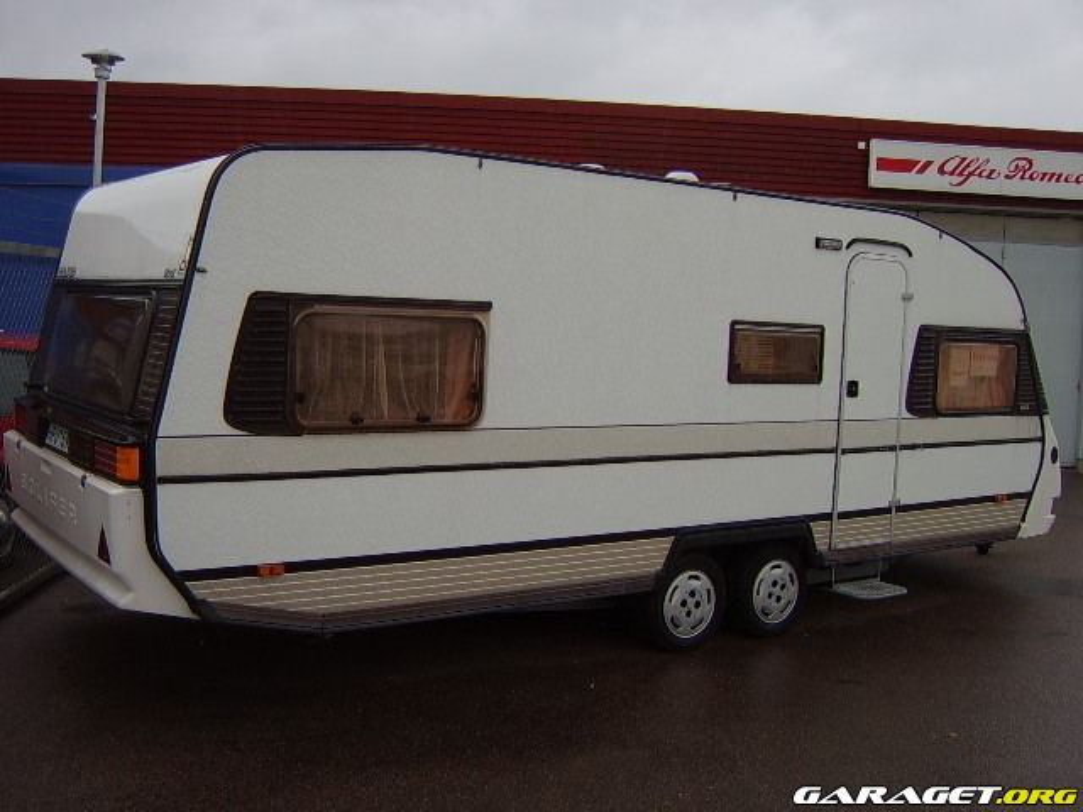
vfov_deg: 45.4
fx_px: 970
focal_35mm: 31
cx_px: 542
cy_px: 406
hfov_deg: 58.4
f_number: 2.7
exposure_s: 1/78
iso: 50
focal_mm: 8.13
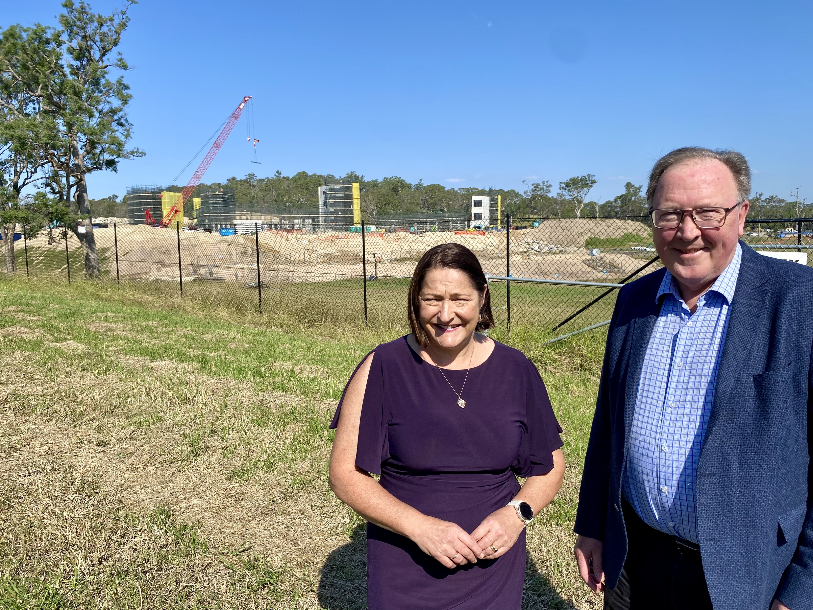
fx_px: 611
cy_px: 305
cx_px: 406
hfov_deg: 67.3
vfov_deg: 53.1
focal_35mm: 26
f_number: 1.8
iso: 32
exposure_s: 1/2028
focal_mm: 4.25
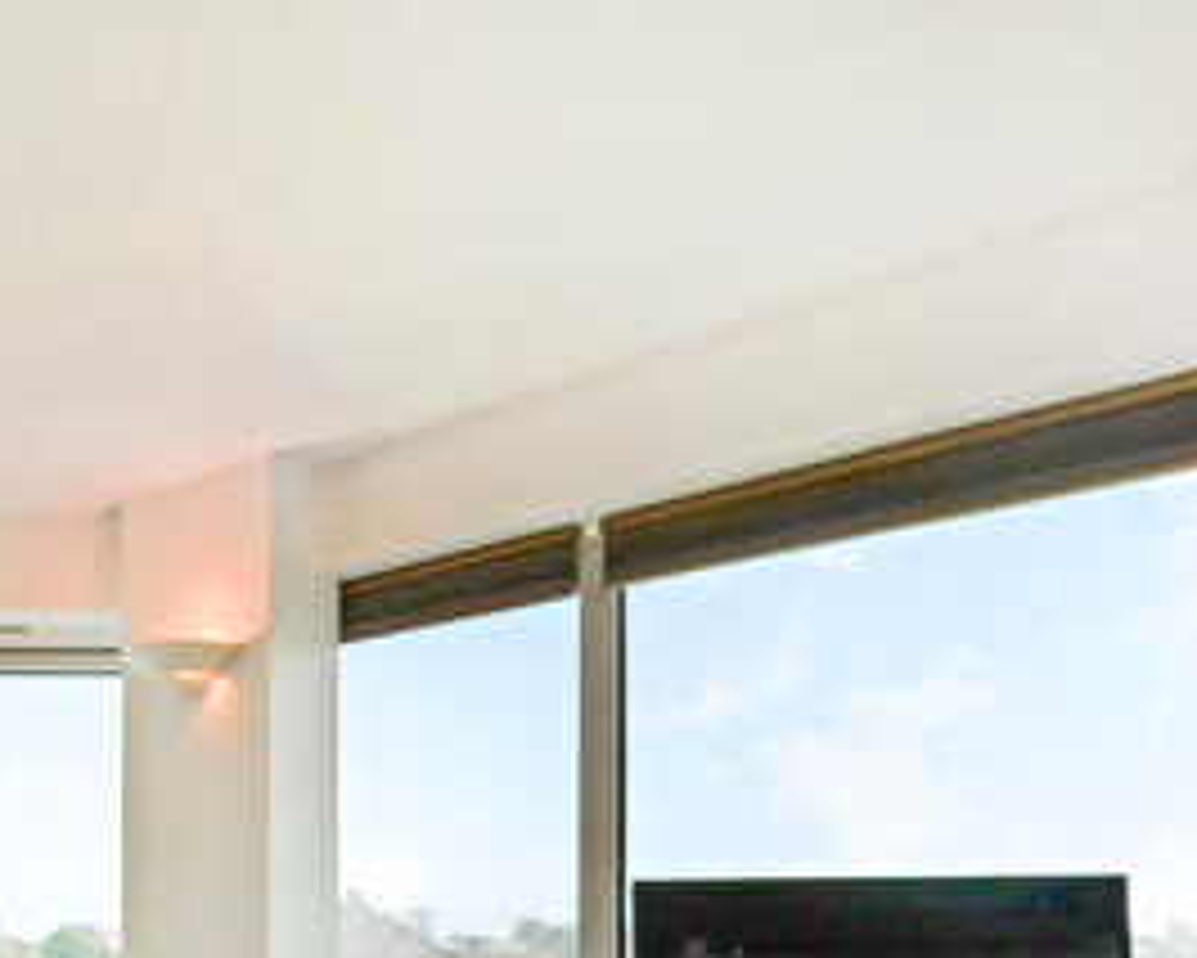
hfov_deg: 47.7
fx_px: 1311
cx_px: 338
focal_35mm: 37
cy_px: 938
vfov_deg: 36.5
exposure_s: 1/125
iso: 100
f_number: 5.6
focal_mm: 10
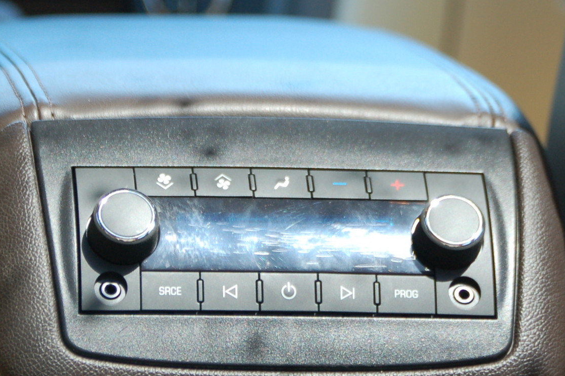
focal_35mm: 268
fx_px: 4202
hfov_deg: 7.7
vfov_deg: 5.1
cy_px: 234
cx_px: 269
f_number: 4.5
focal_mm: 80
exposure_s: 1/125
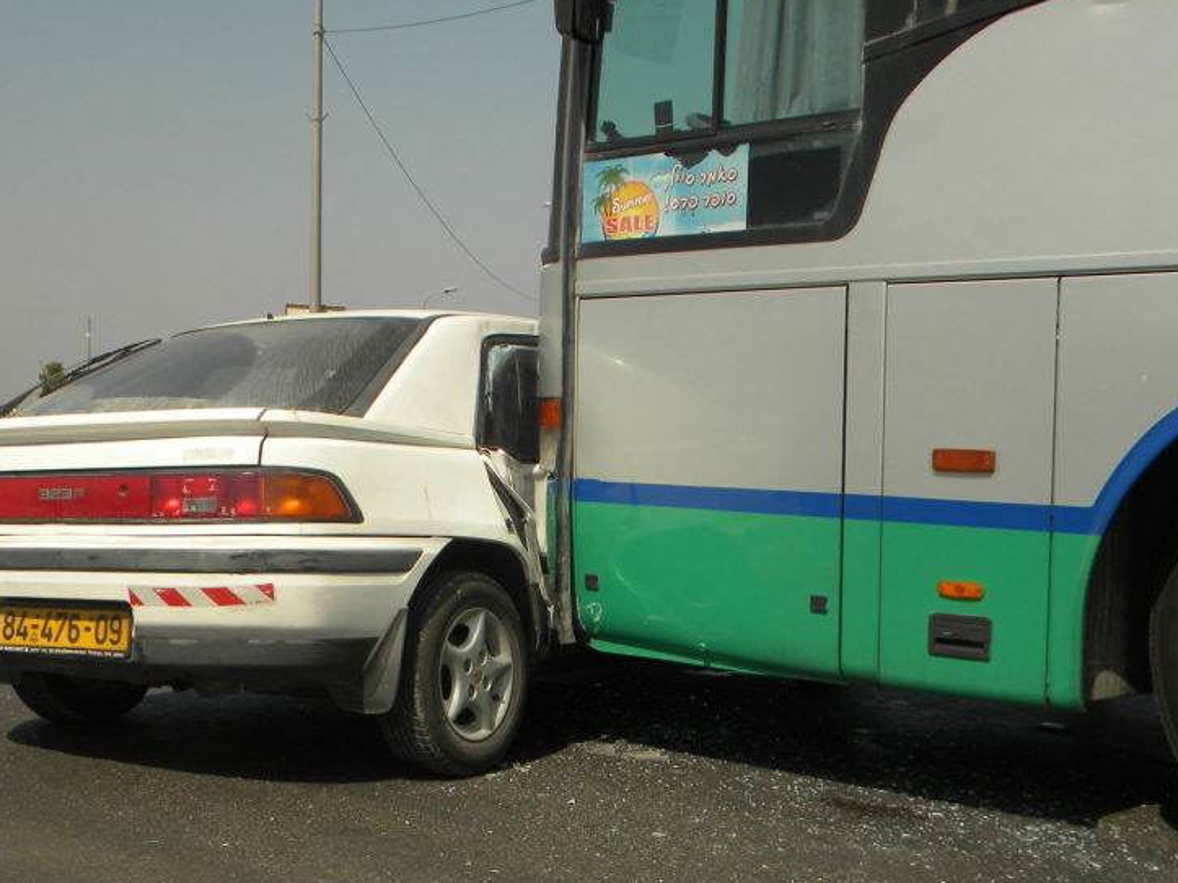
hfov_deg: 37.5
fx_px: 1735
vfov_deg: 28.4
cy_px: 588
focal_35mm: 51
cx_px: 533
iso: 80
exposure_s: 1/414
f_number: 7.4
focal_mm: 6.4
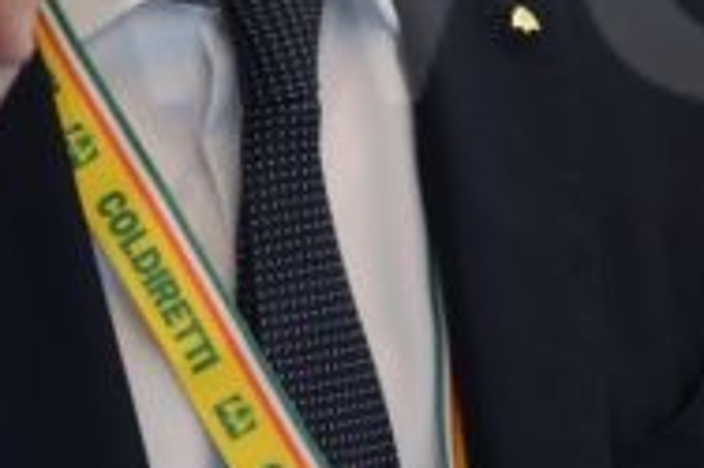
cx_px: 835
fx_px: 9219
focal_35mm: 472
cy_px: -320
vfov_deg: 2.9
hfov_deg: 4.4
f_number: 3.5
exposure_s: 1/125
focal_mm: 85
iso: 1600
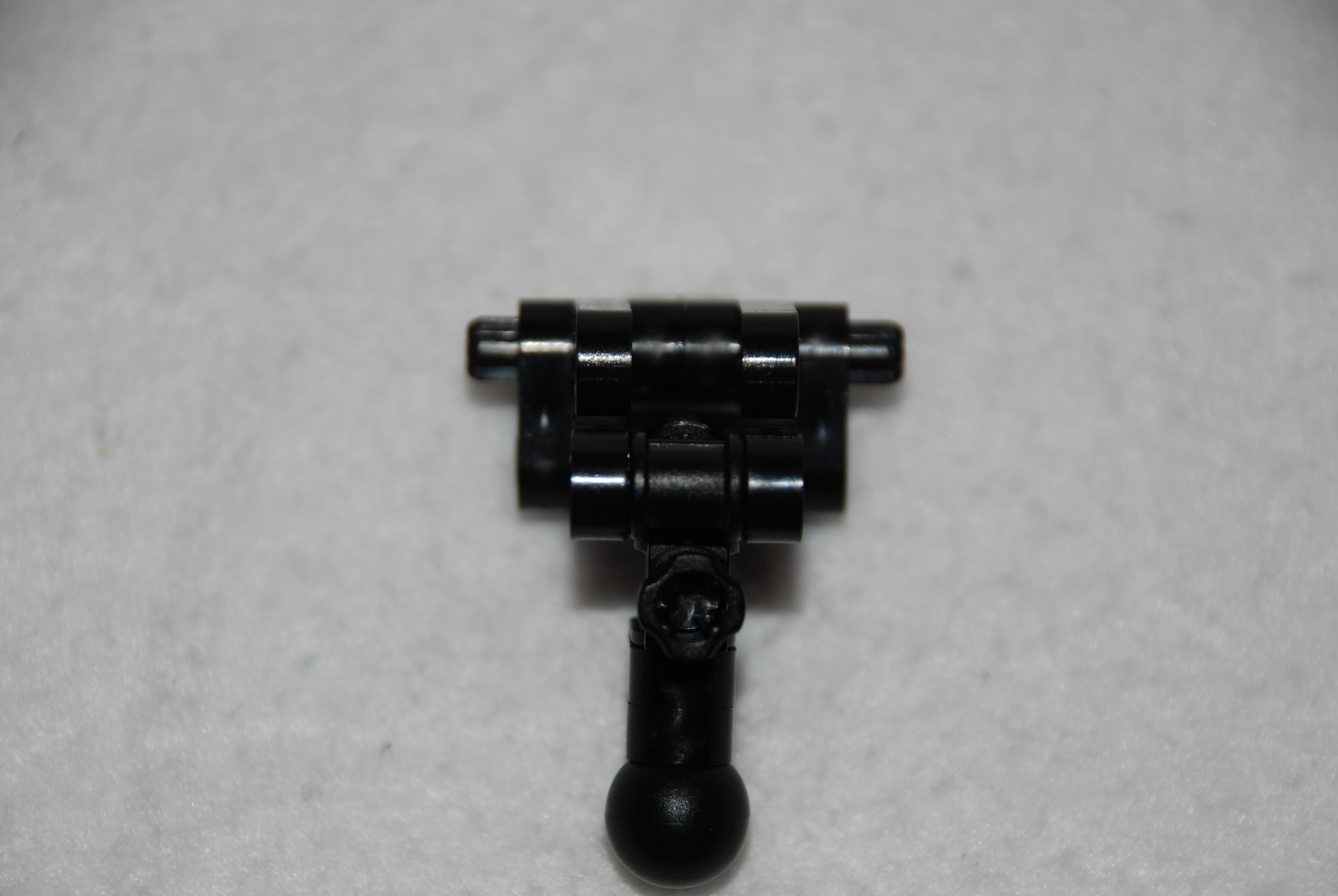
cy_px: 480
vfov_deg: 6.3
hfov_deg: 9.4
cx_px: 689
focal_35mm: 218
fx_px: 8095
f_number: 5.6
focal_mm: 135
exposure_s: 1/60
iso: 100
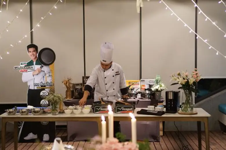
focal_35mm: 52
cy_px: 75
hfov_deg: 37.9
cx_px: 113
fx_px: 330
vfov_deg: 25.8
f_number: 1.8
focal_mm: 35
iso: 1000
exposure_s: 1/60
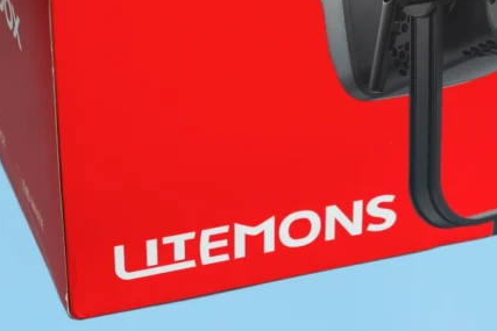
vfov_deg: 8.1
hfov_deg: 12.2
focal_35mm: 168
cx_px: 383
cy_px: -17
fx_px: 2320
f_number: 2.8
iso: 1000
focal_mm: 70
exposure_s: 1/125
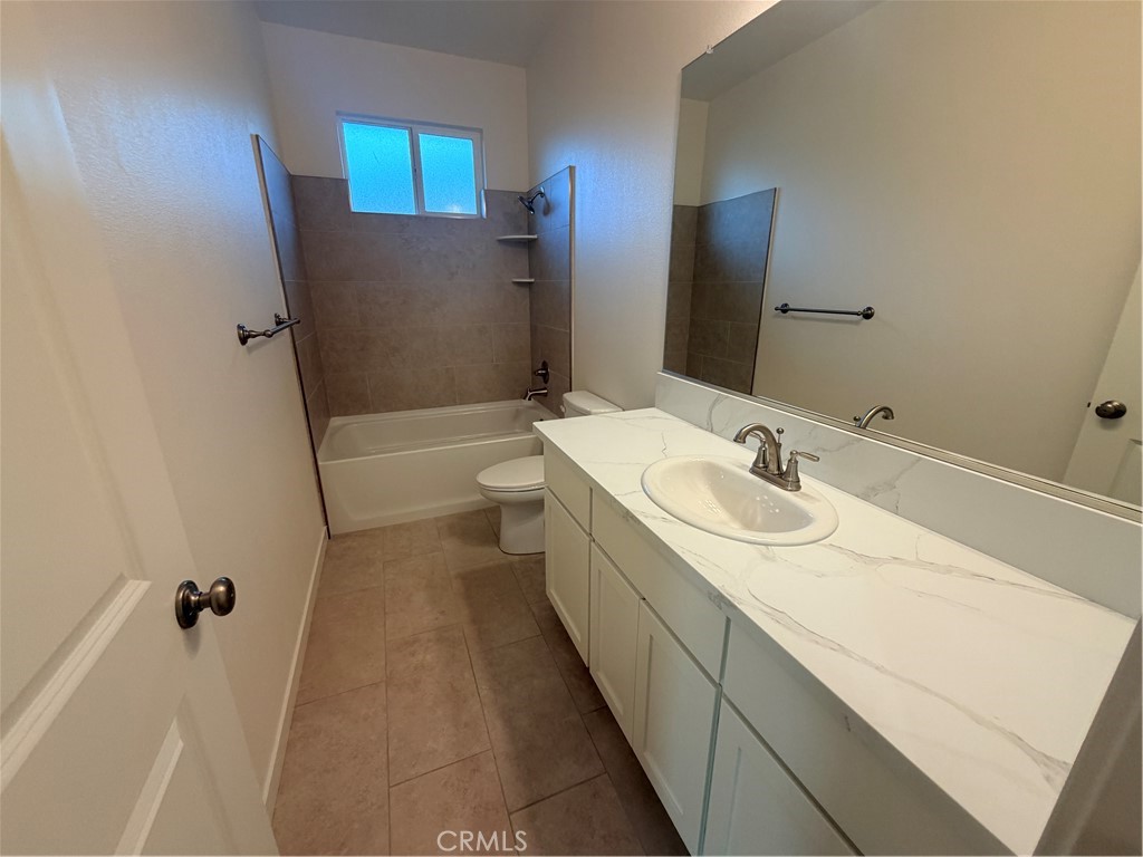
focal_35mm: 14
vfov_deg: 85.7
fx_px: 462
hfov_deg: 102.1
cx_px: 572
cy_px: 428
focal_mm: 2.22
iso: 160
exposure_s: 1/120
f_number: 2.2
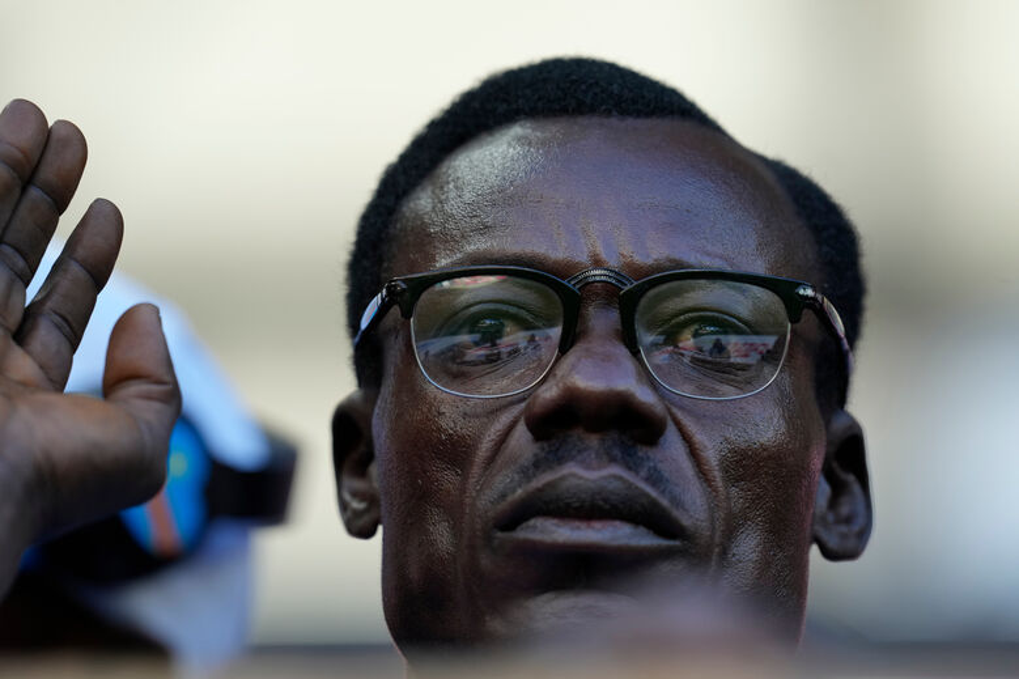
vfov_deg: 3.4
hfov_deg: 5.2
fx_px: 11319
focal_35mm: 400
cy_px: 340
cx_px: 510
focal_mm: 400
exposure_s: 1/500
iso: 640
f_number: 4
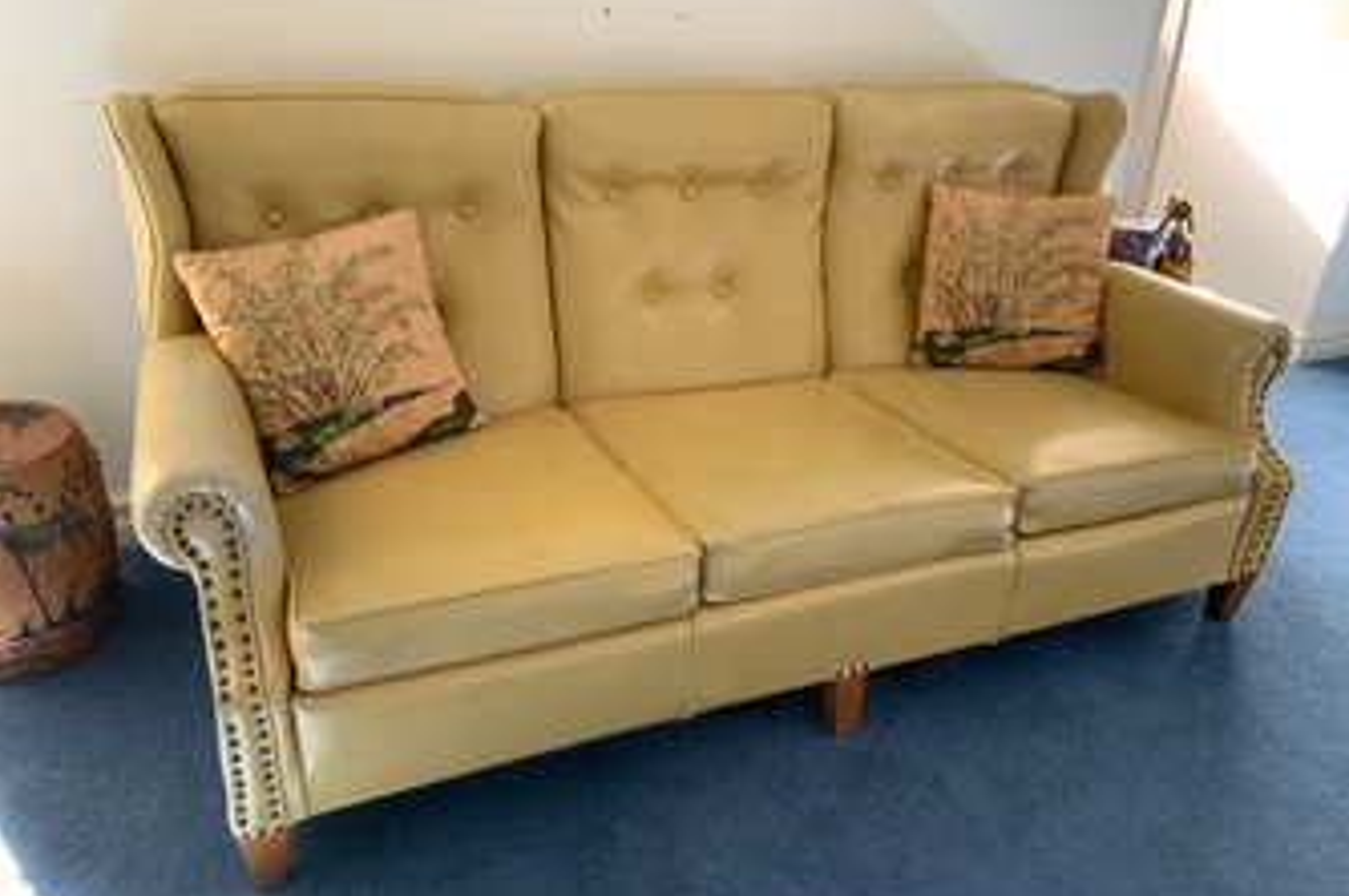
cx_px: 689
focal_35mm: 31
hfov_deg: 60.3
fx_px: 1160
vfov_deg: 42.2
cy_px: 494
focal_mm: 3
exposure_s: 1/60
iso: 100
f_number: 1.8
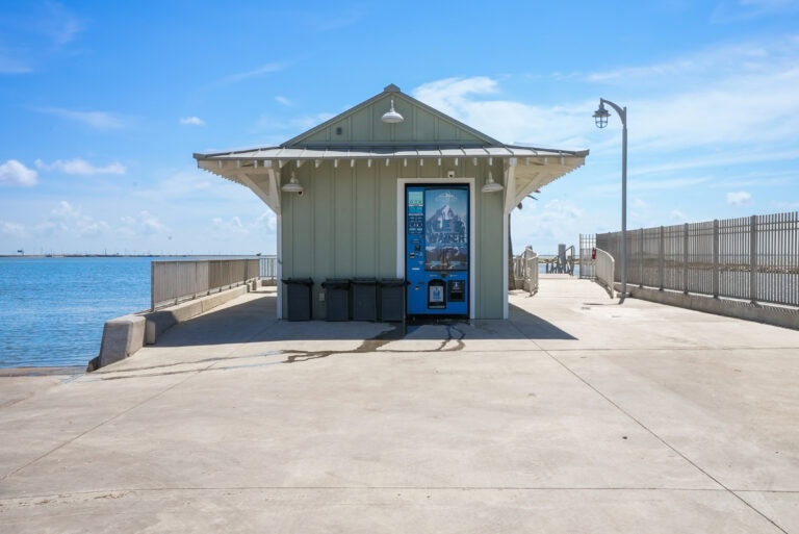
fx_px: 777
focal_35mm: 35
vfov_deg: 37.9
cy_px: 267
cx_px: 400
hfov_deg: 54.4
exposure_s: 1/60
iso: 640
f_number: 22
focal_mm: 35
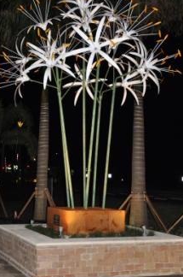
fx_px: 413
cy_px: 119
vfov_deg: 36.9
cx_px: 70
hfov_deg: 24.9
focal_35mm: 54
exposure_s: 1/60
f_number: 4
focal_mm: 26
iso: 800
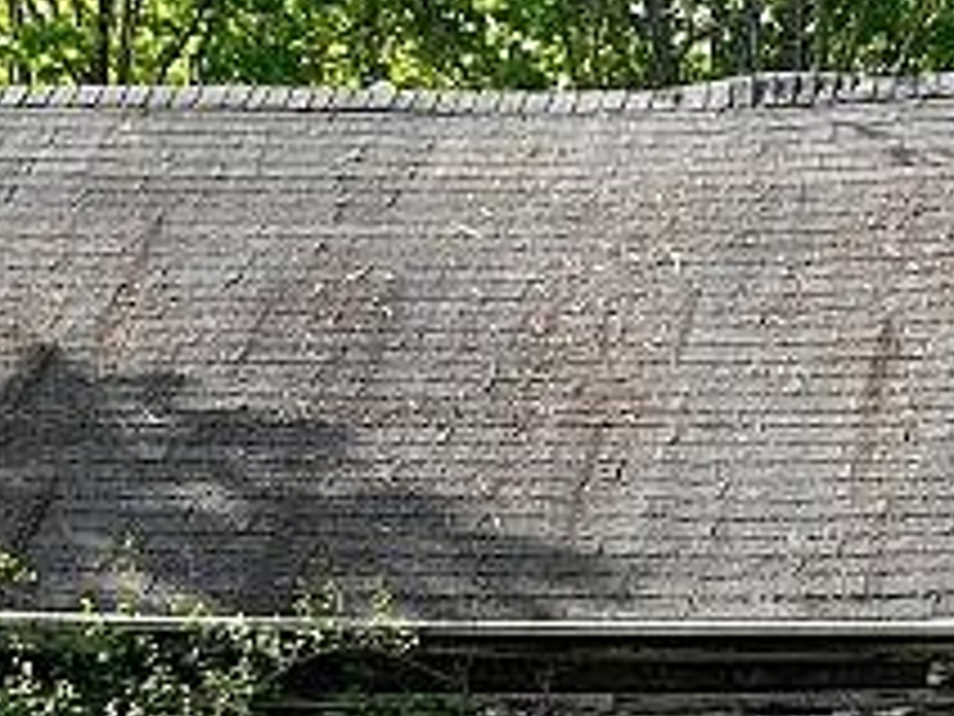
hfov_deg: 13.6
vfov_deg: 9.7
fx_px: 3996
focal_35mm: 145
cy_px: 1263
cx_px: 216
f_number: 2.8
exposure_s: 1/160
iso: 200
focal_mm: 12.29
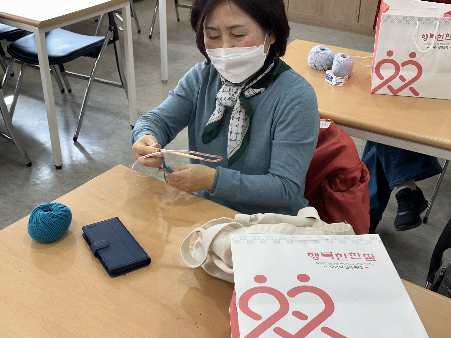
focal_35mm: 48
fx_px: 625
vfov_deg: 30.3
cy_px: 169
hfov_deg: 39.7
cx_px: 226
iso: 80
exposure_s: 1/120
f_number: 1.78
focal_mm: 6.86
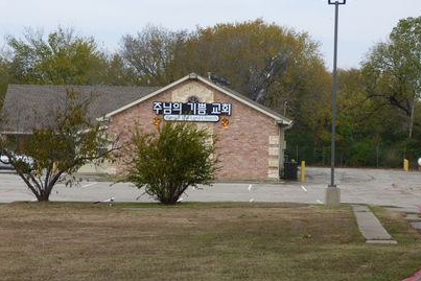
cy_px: 146
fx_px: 1252
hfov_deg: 19.1
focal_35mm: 107
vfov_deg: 12.8
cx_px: 167
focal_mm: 13.94
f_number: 4.5
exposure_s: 1/400
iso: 100
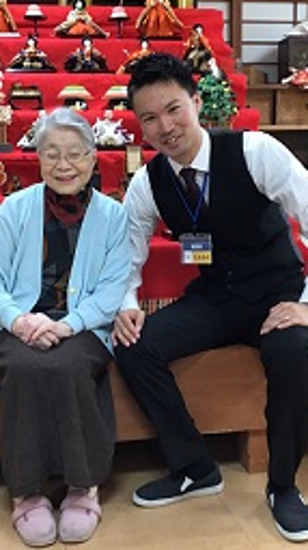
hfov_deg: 23.0
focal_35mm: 52
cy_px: 283
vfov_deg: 39.9
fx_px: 757
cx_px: 140
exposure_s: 1/30
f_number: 2.4
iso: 50
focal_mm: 3.3
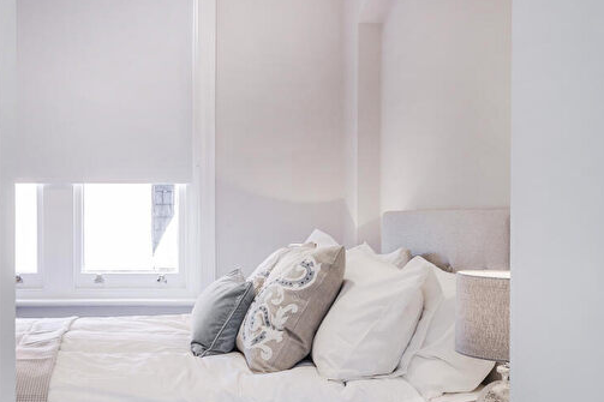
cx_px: 193
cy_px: 253
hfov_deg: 39.1
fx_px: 839
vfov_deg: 26.9
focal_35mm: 50
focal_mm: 24
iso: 200
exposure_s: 1/4
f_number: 13
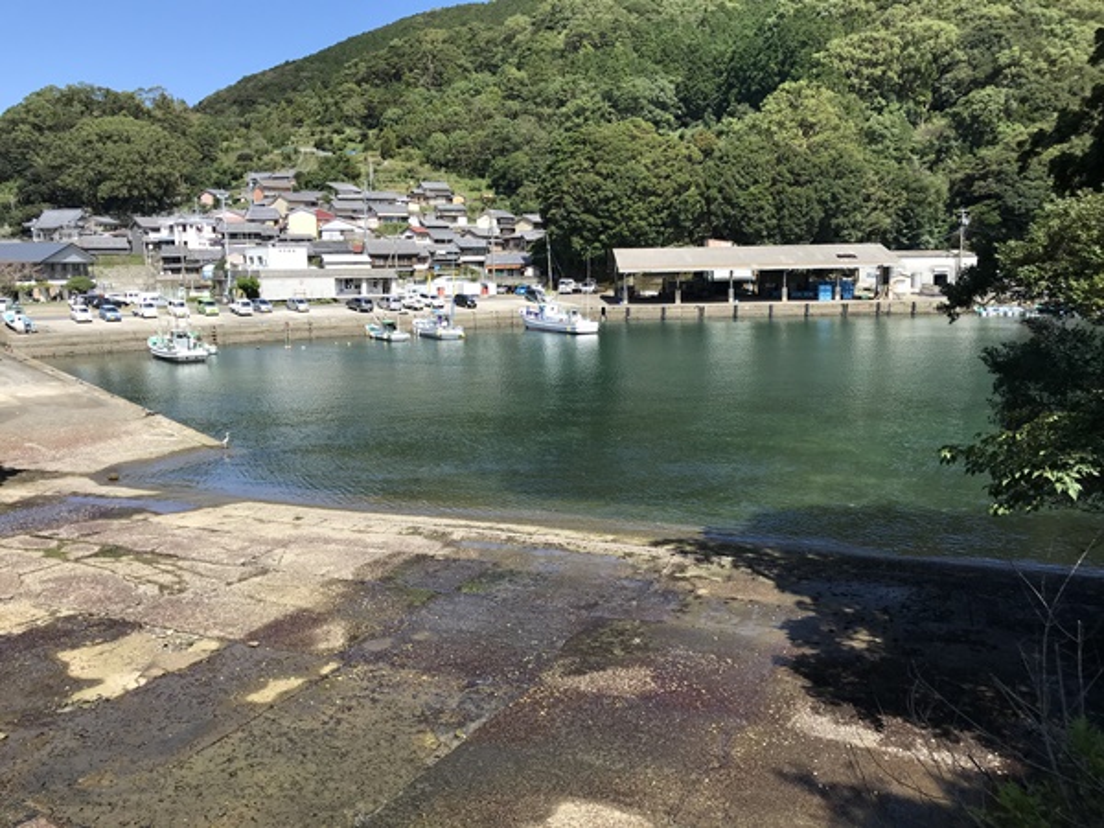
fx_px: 893
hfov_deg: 63.4
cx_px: 552
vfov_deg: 49.7
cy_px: 414
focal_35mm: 28
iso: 20
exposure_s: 1/1350
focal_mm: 3.99
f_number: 1.8
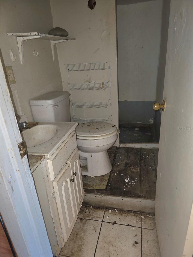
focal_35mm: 23
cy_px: 128
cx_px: 96
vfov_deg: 73.9
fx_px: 171
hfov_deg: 58.9
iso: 100
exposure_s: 1/60.2
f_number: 1.7
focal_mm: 6.3
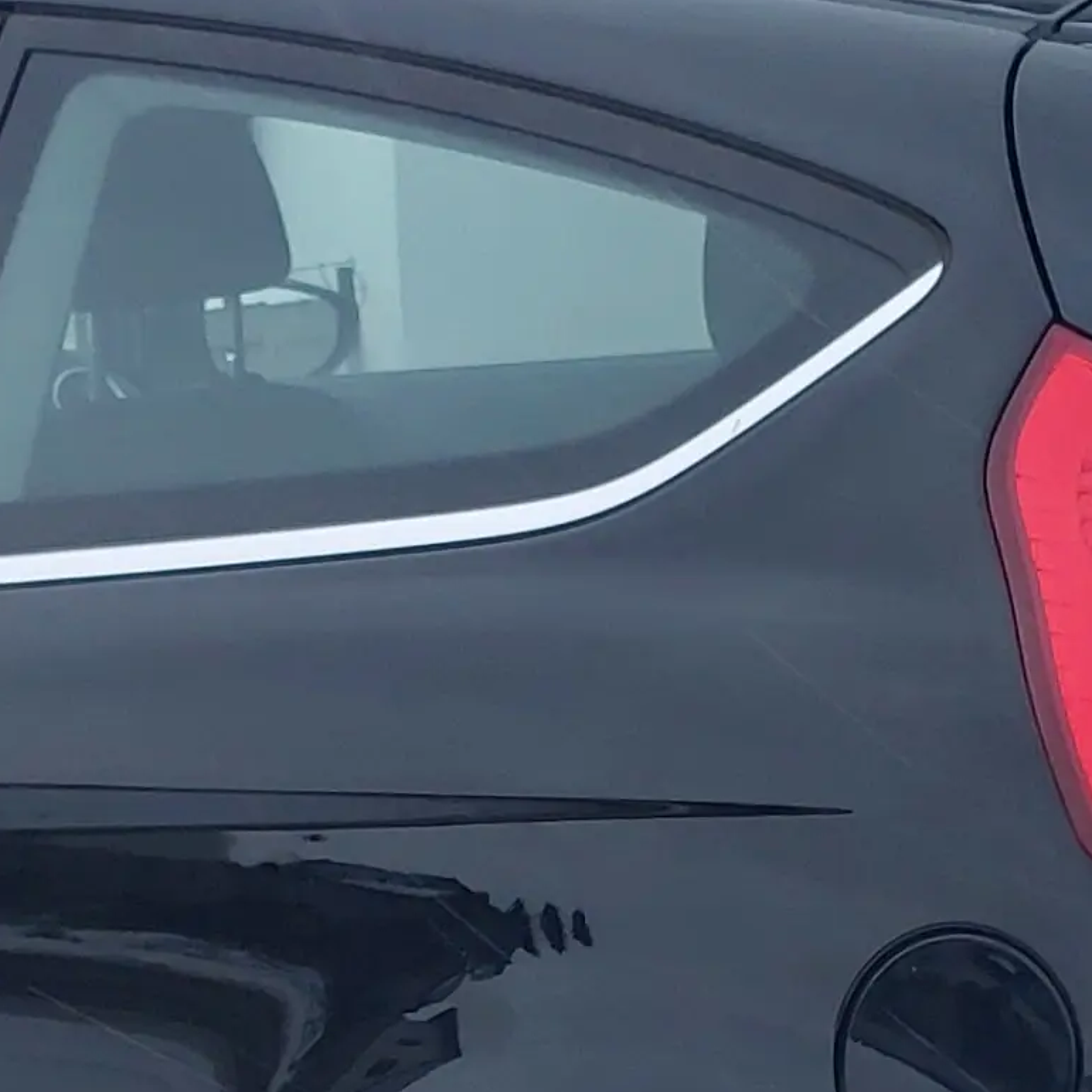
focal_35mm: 132
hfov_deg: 13.2
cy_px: 1156
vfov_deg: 13.0
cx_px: 584
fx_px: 4711
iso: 64
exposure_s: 1/60
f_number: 1.8
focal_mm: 4.6
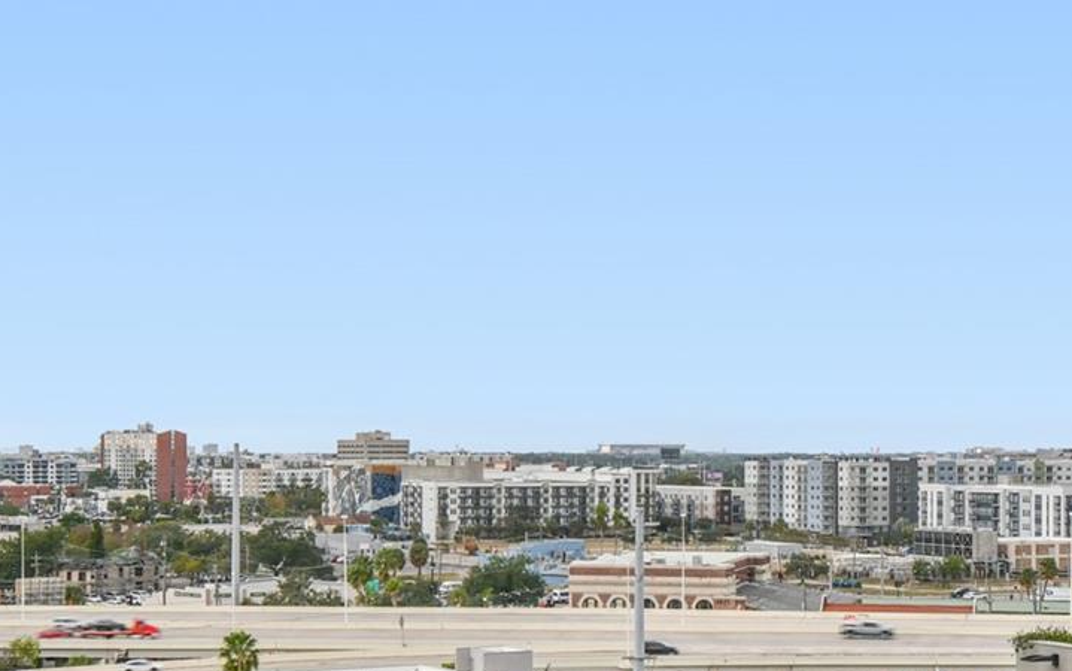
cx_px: 570
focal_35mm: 68
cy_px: 437
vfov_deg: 19.1
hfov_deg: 30.2
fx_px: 1987
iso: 100
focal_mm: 20
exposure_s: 1/30
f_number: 7.1
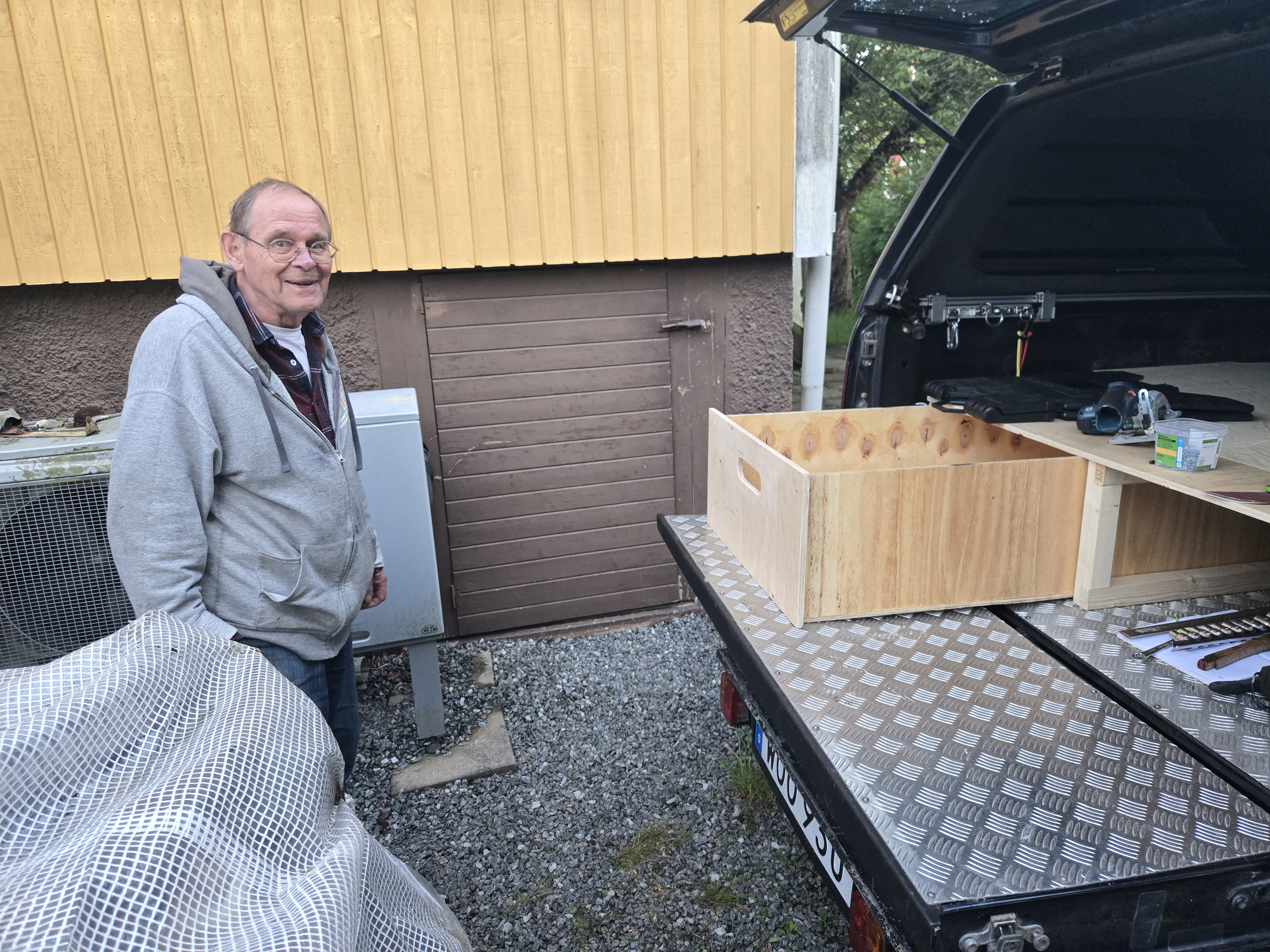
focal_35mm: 23
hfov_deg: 73.9
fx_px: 844
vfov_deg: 58.9
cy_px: 476
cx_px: 635
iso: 500
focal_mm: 5.4
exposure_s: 1/100
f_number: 1.8
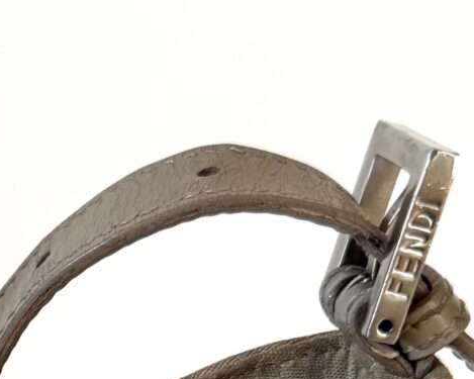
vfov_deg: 11.2
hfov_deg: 14.0
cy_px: 676
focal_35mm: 128
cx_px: -270
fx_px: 1795
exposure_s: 1/121
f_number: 1.78
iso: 100
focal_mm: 6.76
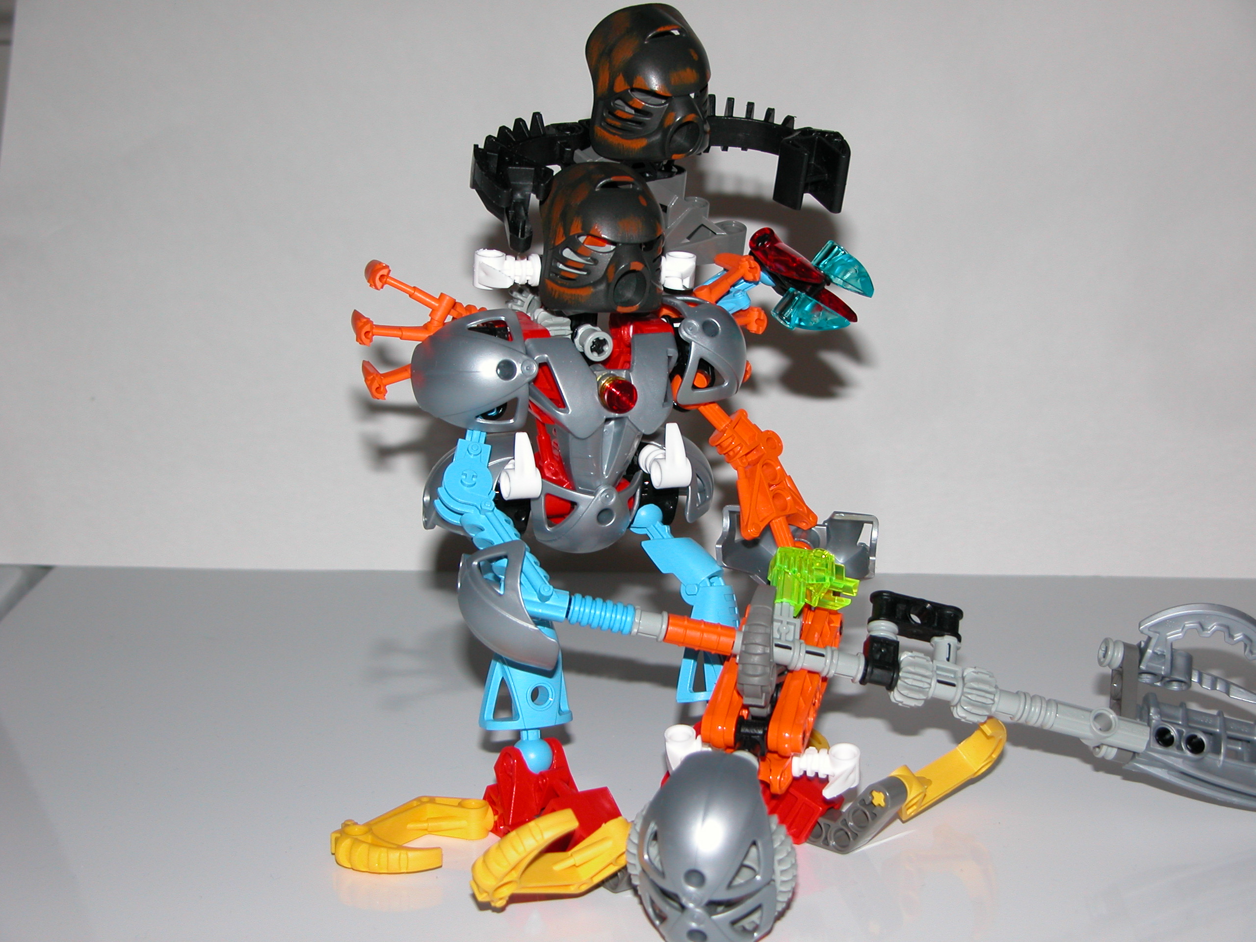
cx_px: 628
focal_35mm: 66
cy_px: 471
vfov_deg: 22.3
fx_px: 2395
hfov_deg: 29.4
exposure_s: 1/125
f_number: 3.2
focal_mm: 16.8
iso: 100
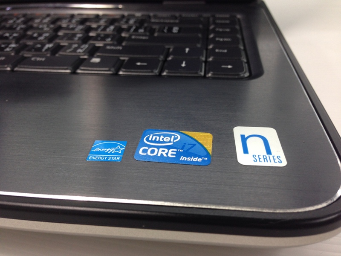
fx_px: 325
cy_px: 128
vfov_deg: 42.9
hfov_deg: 55.4
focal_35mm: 33
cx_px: 170
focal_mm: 4.12
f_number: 2.4
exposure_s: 1/20
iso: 80
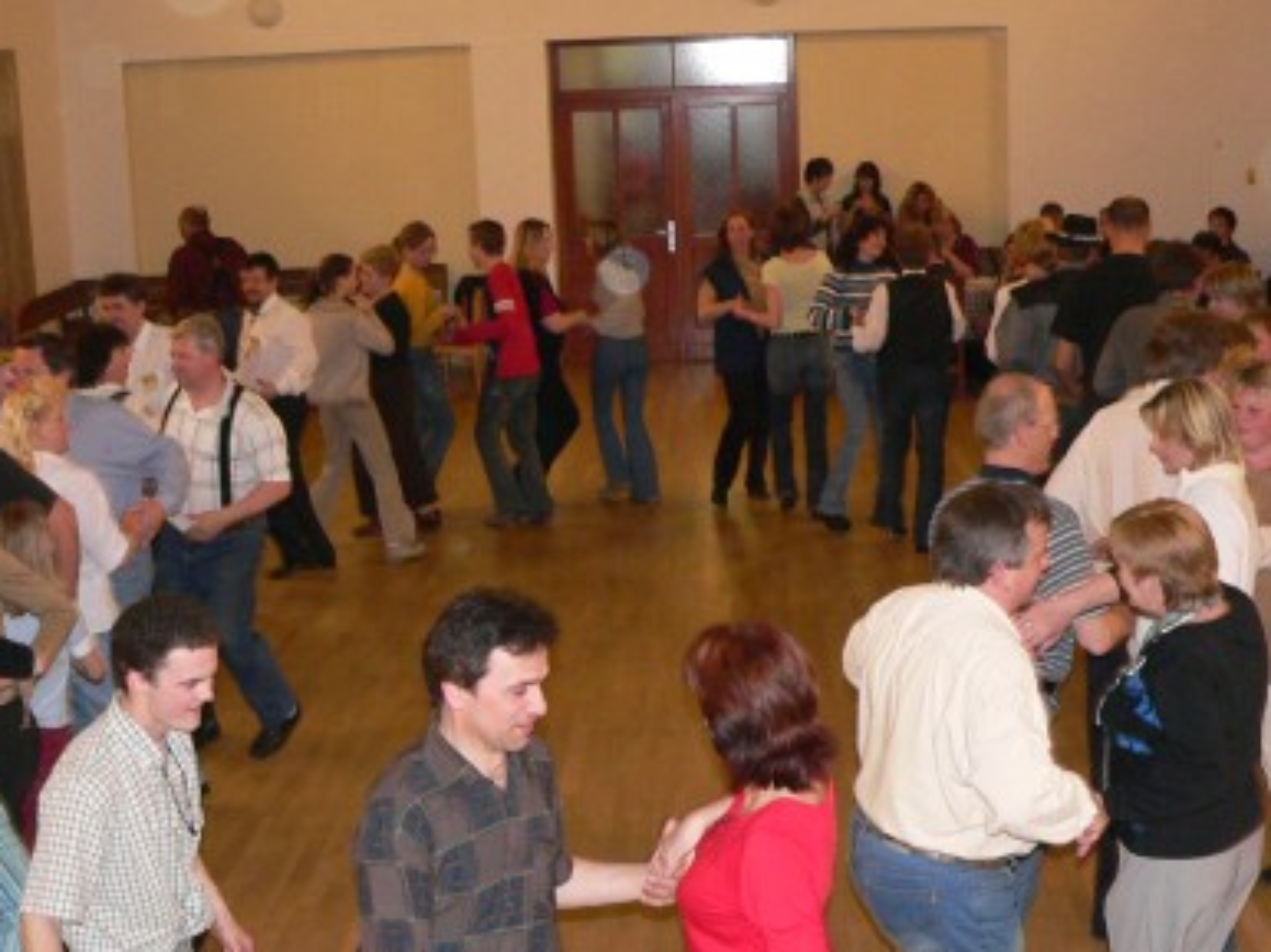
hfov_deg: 34.3
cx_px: 573
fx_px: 2055
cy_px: 609
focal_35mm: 56
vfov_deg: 26.0
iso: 300
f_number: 2.8
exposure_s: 1/60
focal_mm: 6
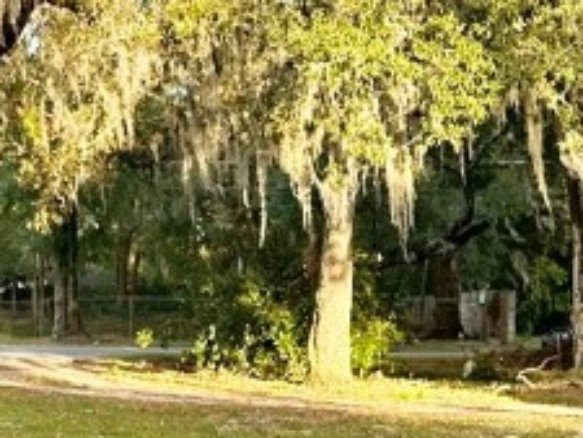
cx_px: 47
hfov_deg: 17.7
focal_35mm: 109
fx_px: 1837
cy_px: 420
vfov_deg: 13.4
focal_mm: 6.86
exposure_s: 1/494
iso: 80
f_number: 1.78
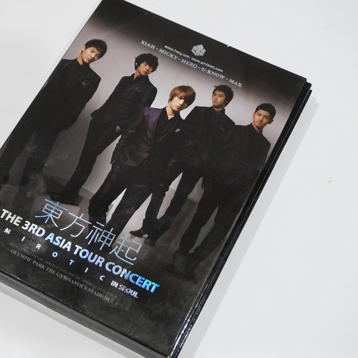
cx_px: 151
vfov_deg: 27.3
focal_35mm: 63
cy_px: 183
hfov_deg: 27.3
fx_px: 737
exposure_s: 1/100
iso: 6400
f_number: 5
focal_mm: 30
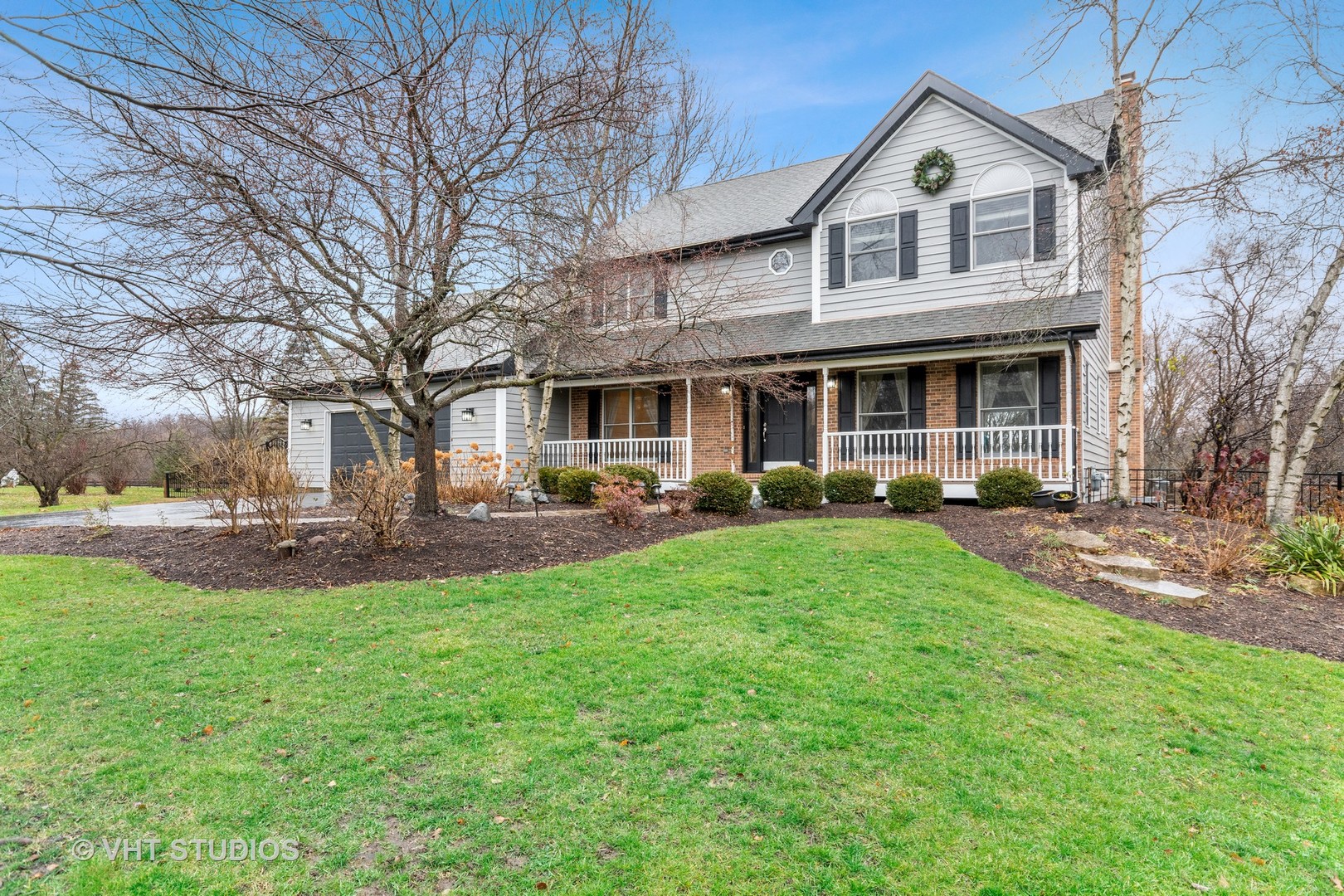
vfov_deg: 59.5
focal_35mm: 21
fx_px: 784
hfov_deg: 81.2
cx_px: 672
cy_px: 448
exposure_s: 1/30
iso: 200
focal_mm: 14
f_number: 9
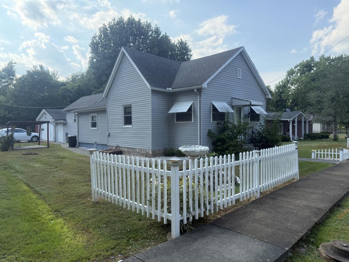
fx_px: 242
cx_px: 174
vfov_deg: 56.8
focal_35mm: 24
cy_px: 131
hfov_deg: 71.6
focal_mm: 6.76
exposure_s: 1/1812
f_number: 1.78
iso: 100
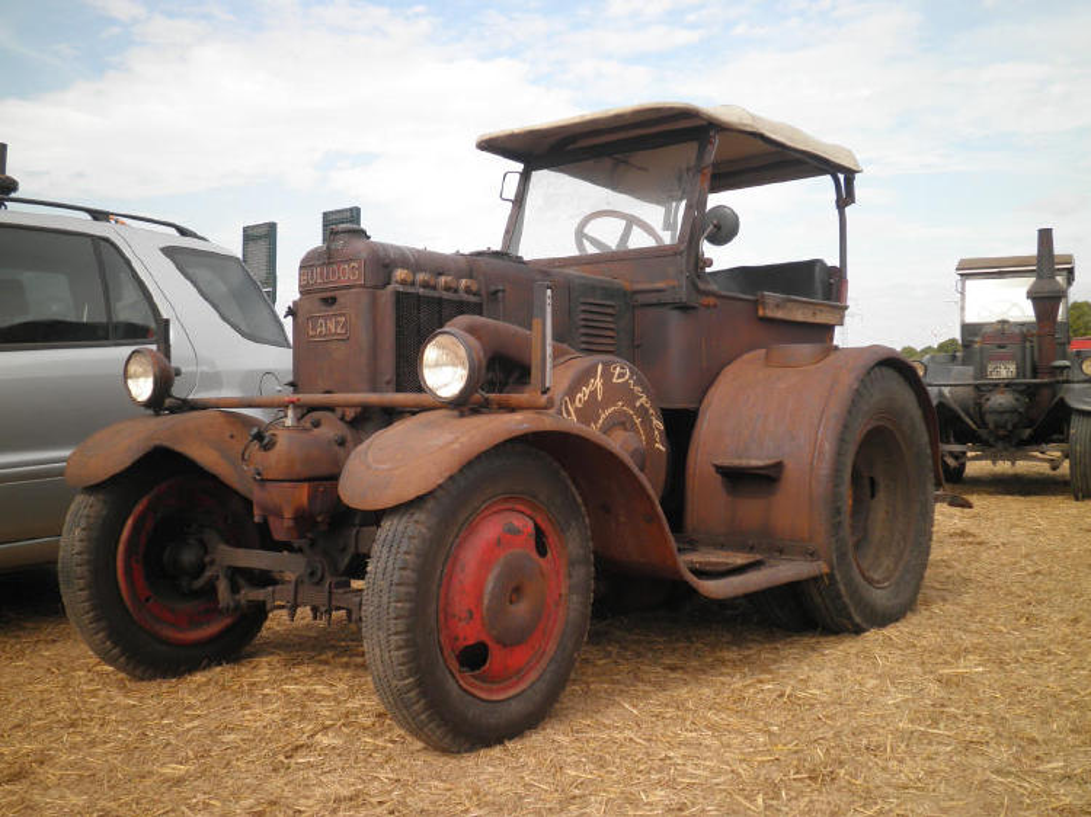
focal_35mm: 36
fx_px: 1134
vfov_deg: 39.6
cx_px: 546
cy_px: 408
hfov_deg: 51.4
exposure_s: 1/500
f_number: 3.1
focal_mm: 6.4
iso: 64
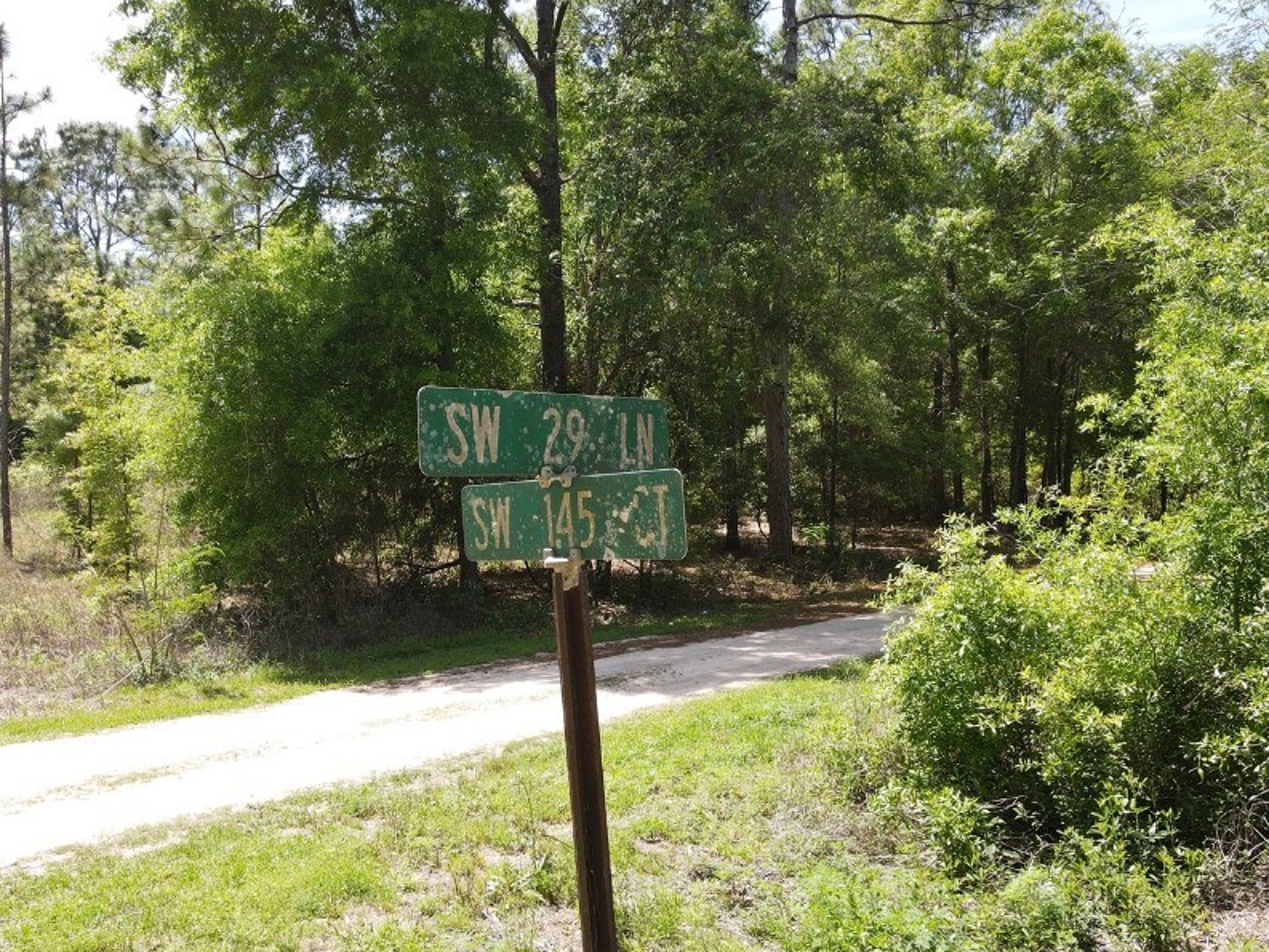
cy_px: 501
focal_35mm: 31
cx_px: 582
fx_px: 1137
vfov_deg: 45.4
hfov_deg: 58.3
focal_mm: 4.5
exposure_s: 1/200
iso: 100
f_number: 2.8
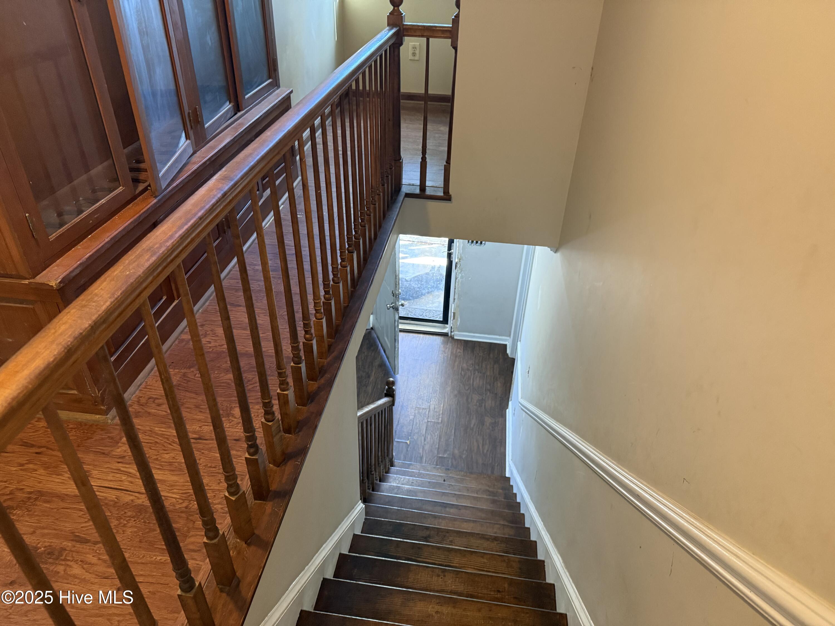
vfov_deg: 56.8
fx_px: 579
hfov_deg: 71.6
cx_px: 418
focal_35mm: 24
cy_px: 313
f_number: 1.78
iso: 800
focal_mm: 6.76
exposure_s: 1/60
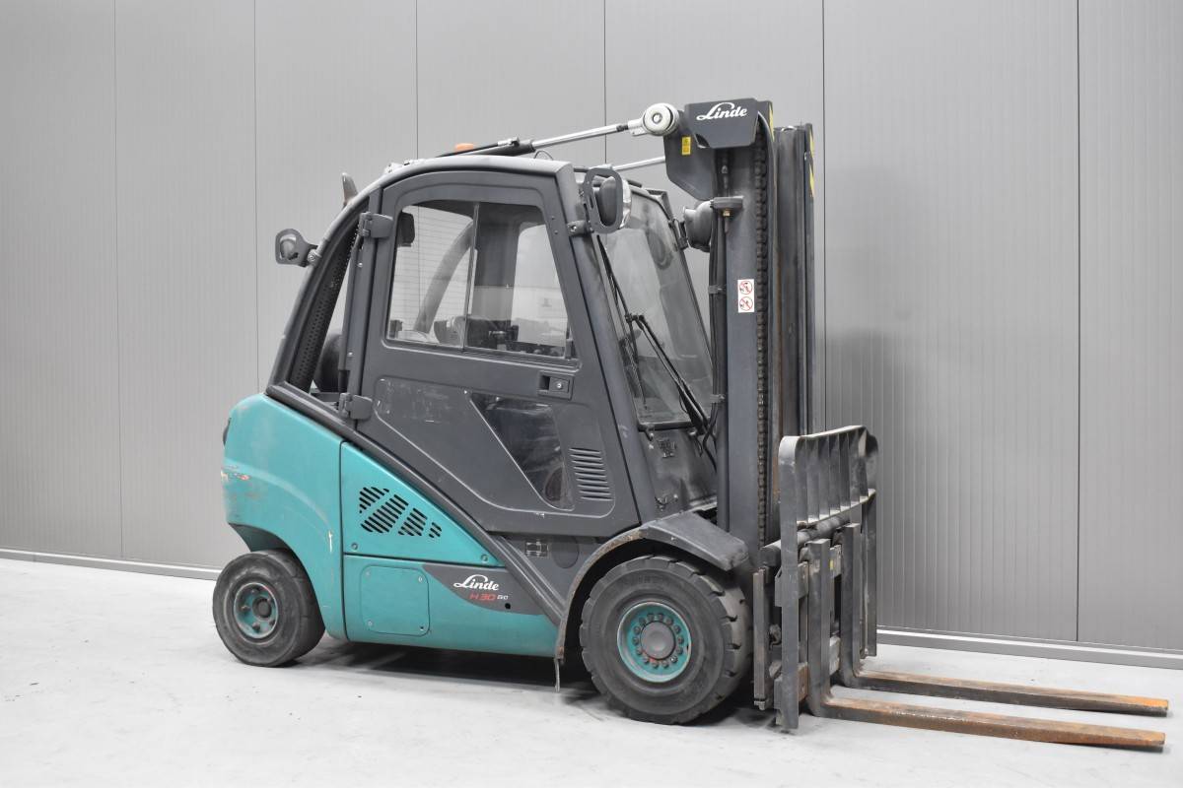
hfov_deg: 49.6
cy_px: 394
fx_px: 1281
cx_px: 592
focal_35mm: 39
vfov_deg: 34.2
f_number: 5
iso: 1600
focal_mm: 26
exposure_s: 1/25
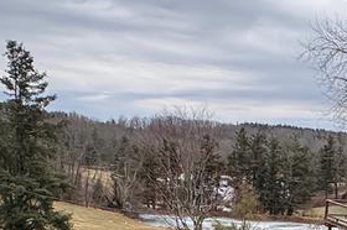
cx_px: 312
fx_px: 722
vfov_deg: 16.8
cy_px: 322
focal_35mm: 75
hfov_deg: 26.1
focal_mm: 2.22
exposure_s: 1/266
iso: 40
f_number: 2.2
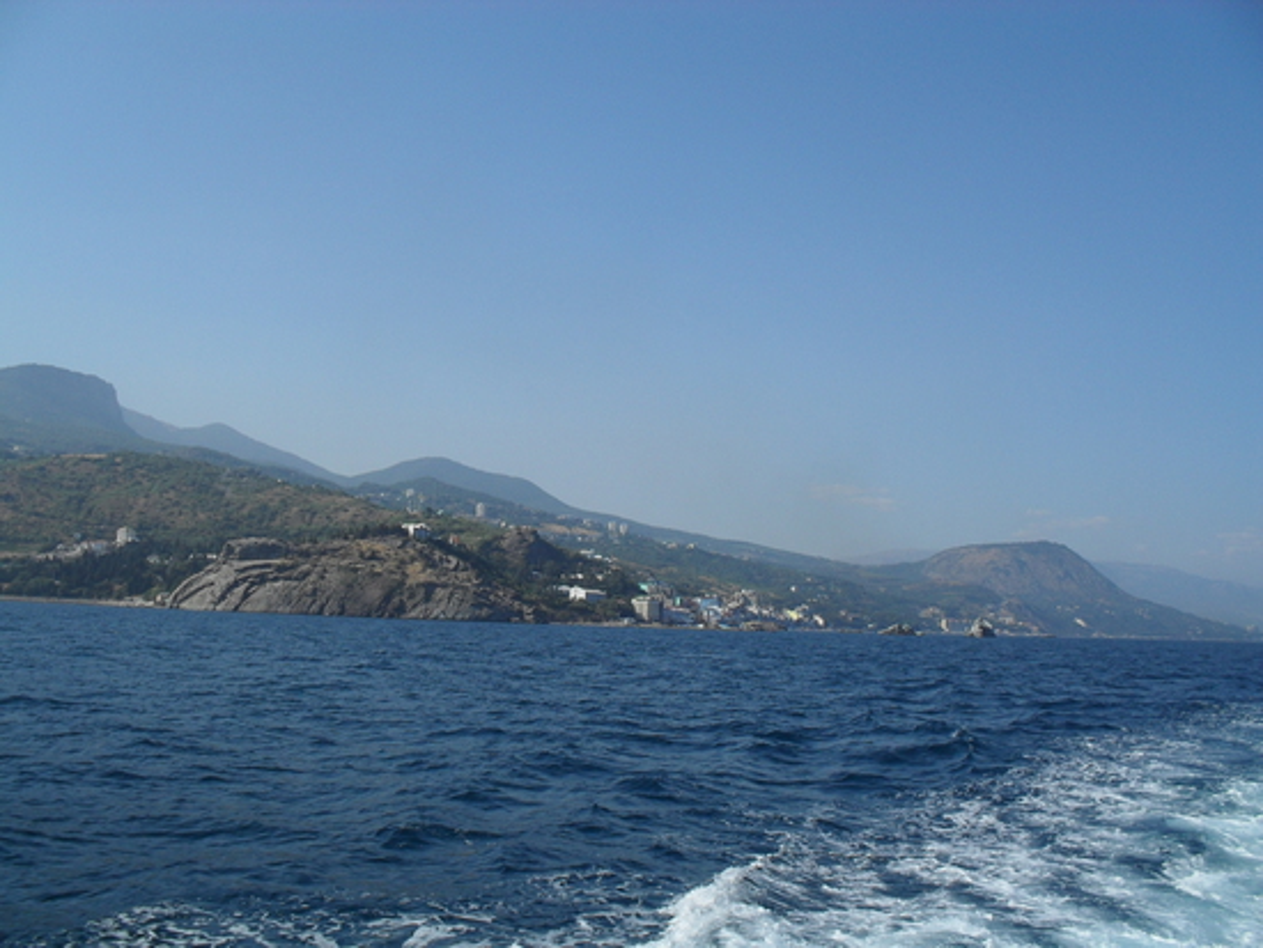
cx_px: 632
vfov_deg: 40.7
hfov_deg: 52.6
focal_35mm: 35
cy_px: 474
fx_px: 1278
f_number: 8.4
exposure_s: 1/250
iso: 100
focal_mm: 6.3
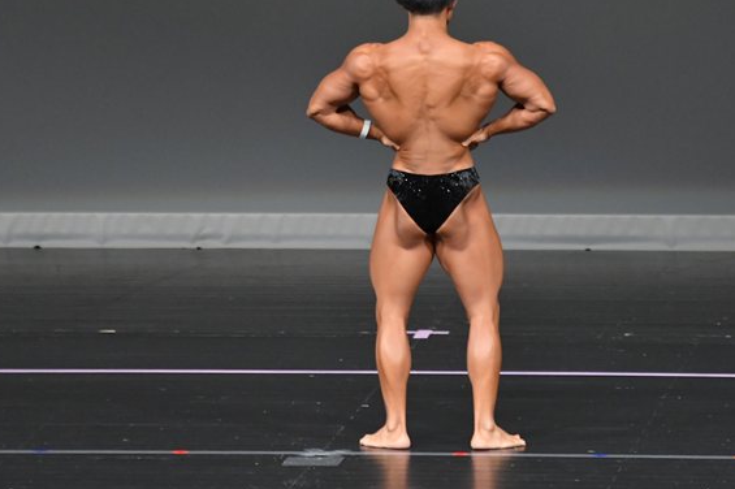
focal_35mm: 432
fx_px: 8815
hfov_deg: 4.8
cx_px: 423
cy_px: 163
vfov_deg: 3.2
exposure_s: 1/400
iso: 4000
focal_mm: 210
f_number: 5.6
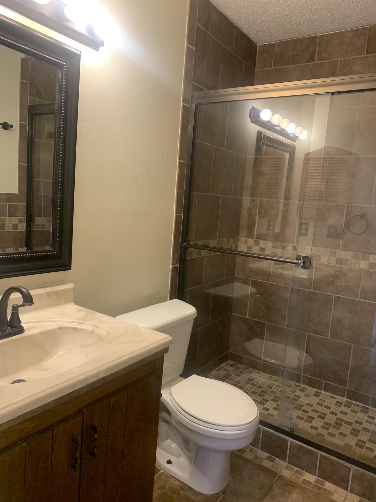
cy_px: 251
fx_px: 377
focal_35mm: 26
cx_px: 188
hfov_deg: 53.1
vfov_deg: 67.3
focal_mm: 4.25
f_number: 1.8
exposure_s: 1/60
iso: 200
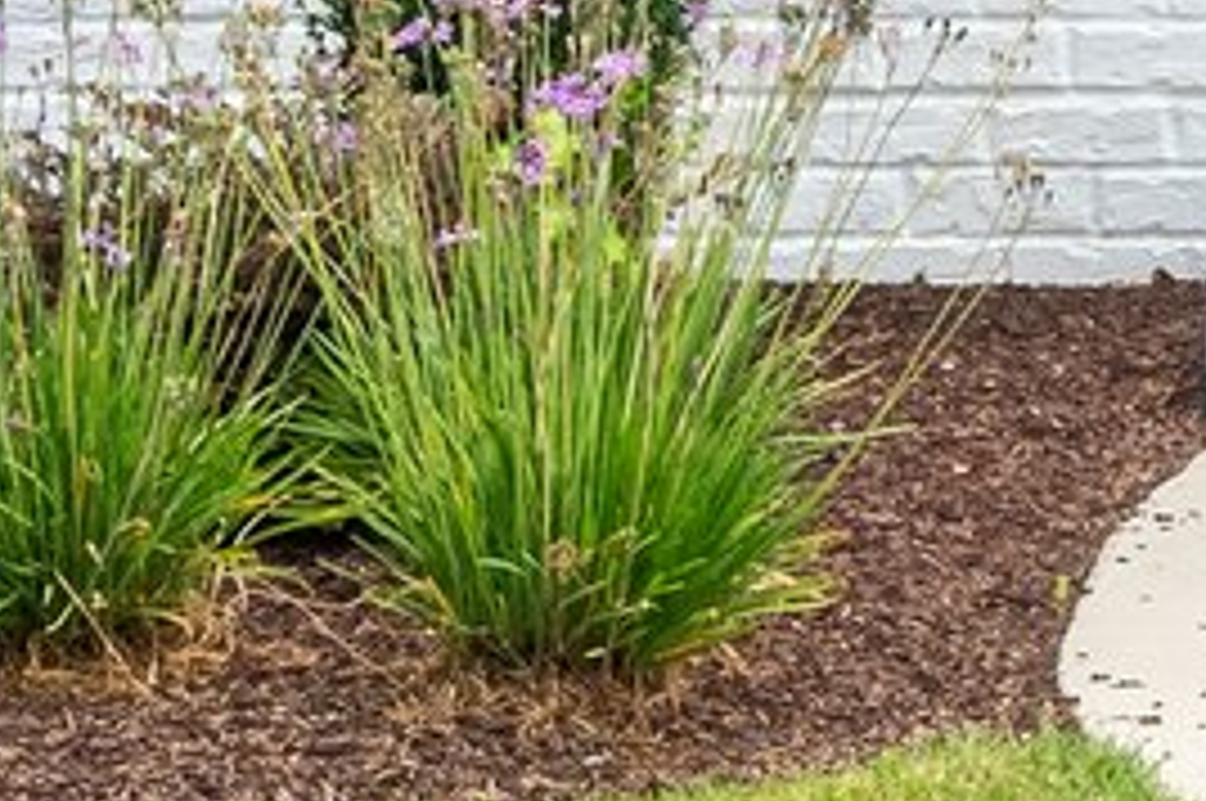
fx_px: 13317
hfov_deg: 5.0
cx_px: 2884
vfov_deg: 3.4
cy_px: -1465
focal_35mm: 398
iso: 640
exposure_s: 1/800
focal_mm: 35
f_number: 8
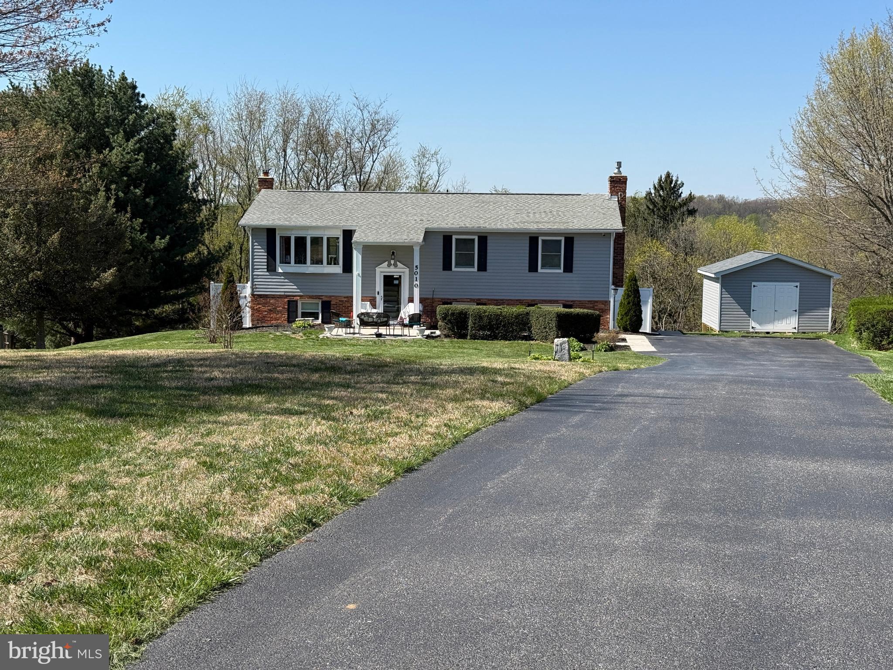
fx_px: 1238
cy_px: 335
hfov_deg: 39.7
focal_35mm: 48
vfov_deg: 30.3
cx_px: 446
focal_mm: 6.76
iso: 64
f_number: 1.78
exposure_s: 1/4098
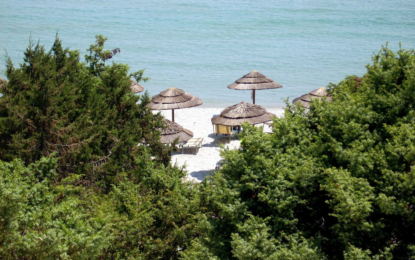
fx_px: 1357
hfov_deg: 17.4
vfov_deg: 10.9
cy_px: 130
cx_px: 208
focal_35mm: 120
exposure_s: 1/479
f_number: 5.2
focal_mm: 18.6
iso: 64
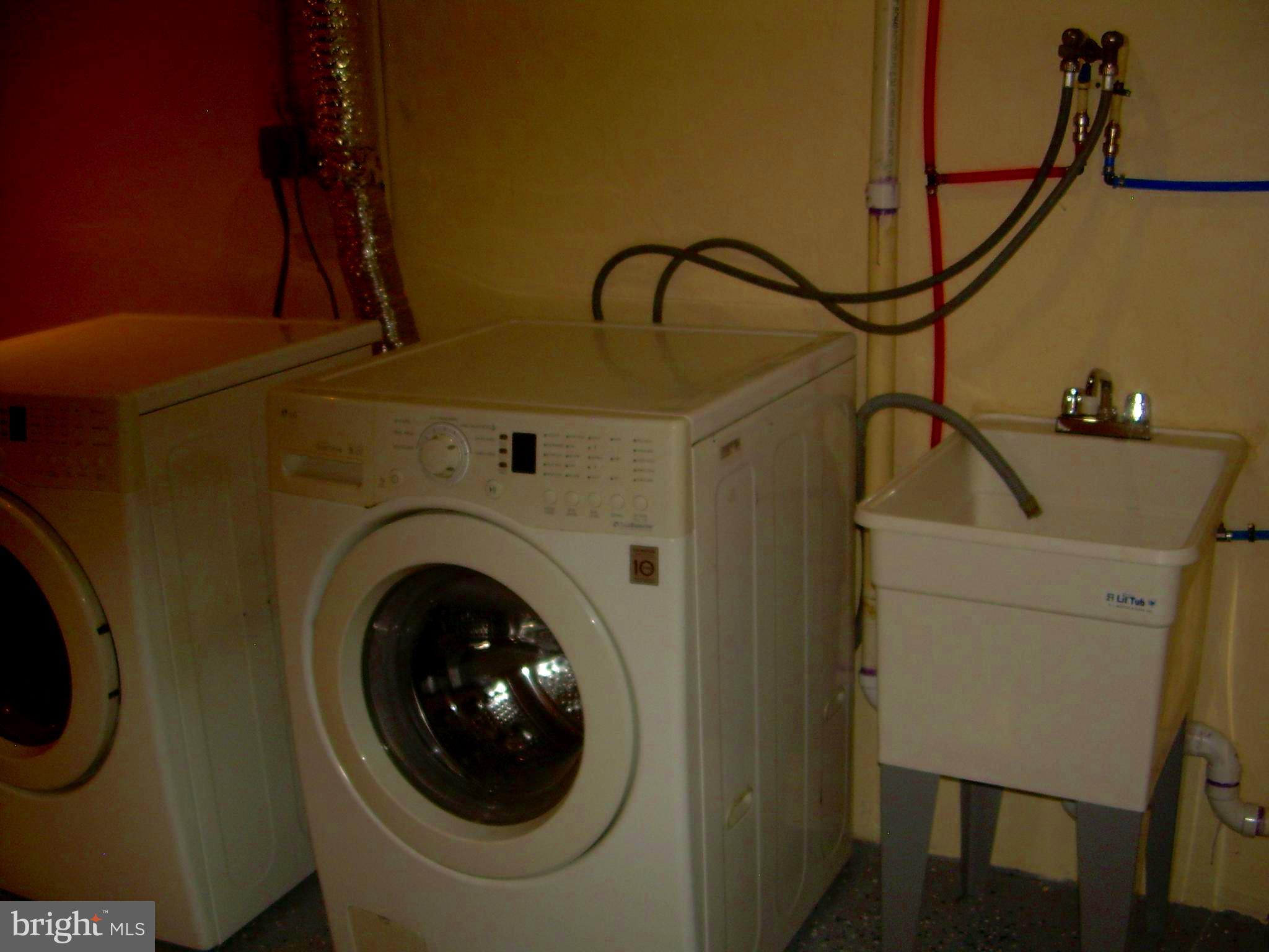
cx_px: 634
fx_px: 1393
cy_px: 476
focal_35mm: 38
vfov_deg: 37.7
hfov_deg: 49.0
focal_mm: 6.3
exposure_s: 1/60
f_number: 2.8
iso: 50
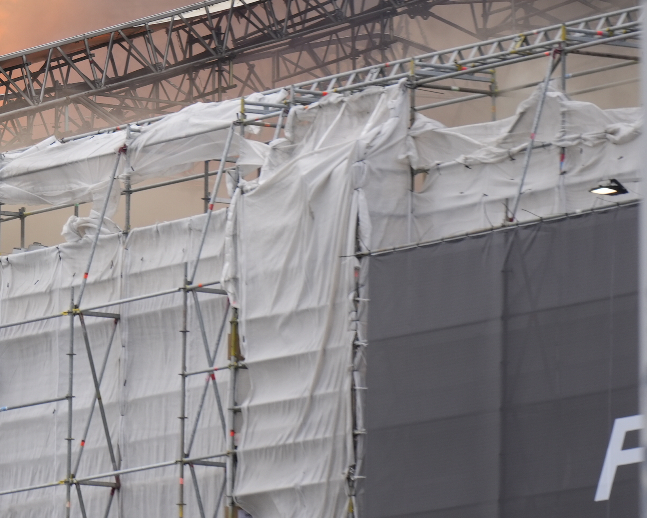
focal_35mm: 486
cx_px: -260
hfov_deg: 4.0
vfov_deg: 3.2
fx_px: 9305
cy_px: 62
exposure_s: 1/400
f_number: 4
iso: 200
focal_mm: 180
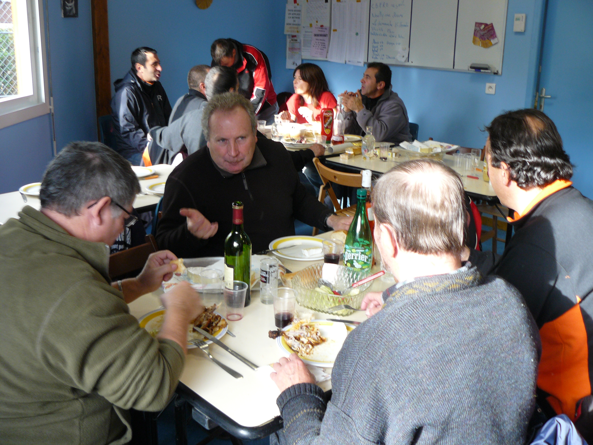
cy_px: 222
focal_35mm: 36
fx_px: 617
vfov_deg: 39.7
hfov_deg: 51.4
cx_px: 296
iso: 100
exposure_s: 1/30
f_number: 2.8
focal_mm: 6
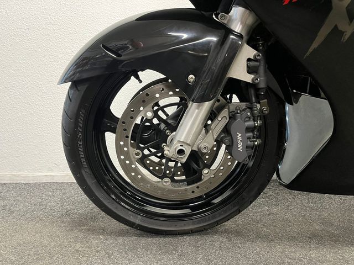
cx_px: 177
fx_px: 266
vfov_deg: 53.1
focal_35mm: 26
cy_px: 132
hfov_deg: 67.3
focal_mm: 5.1
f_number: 1.6
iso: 500
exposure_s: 1/33
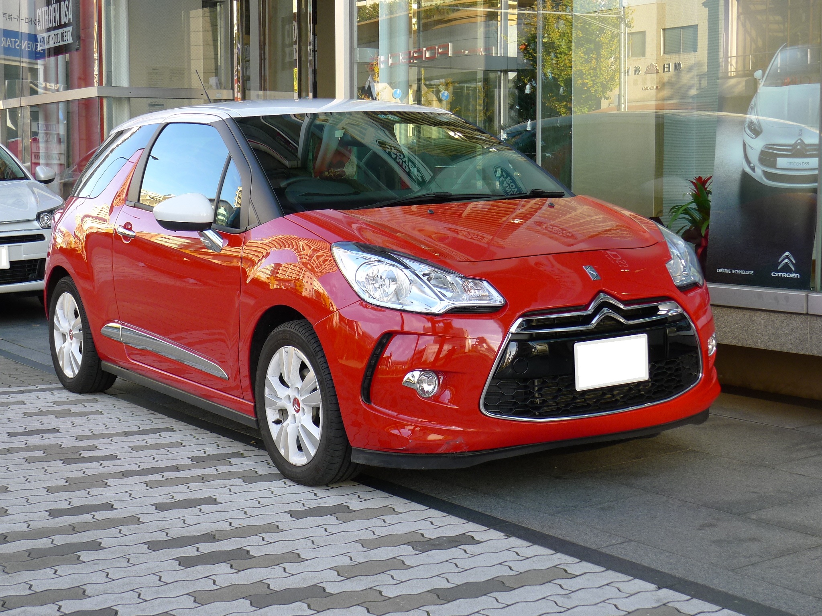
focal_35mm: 60
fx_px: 1425
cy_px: 308
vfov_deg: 24.4
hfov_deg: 32.2
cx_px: 411
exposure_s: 1/125
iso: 80
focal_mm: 12.8
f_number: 2.8
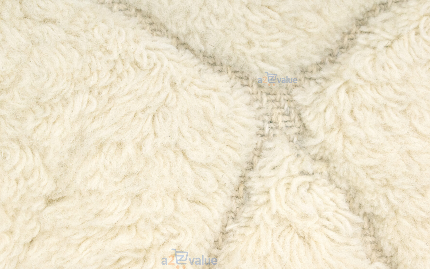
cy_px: 131
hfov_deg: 24.5
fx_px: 990
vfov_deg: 15.5
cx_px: 216
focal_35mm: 85
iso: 800
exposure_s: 1/200
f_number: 5.6
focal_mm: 55
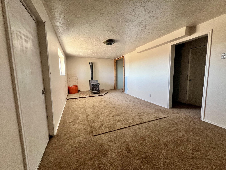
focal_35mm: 13
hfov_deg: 106.2
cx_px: 113
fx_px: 85
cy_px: 85
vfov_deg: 89.9
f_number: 1.8
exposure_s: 1/99
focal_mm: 1.57
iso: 125
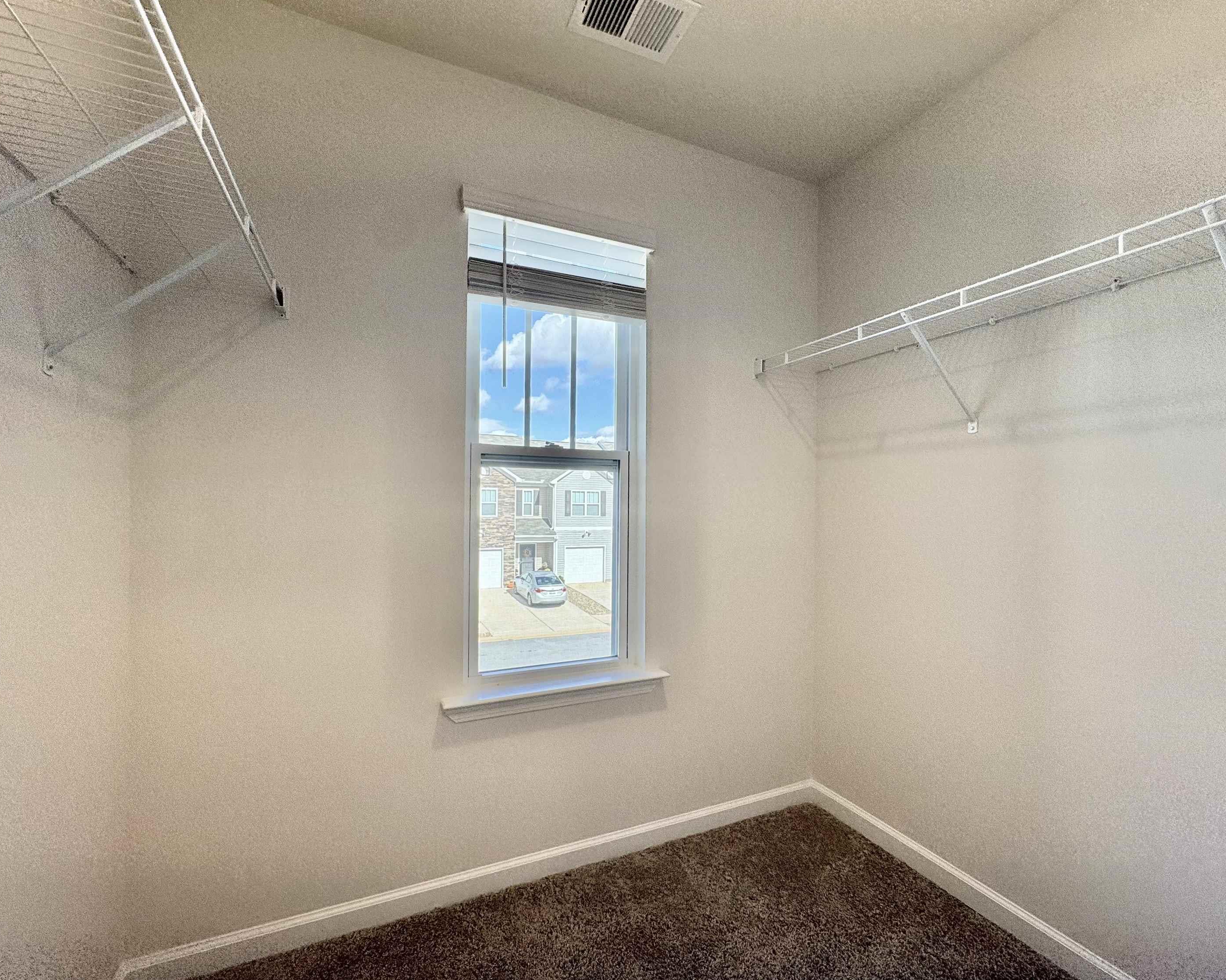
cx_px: 611
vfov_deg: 84.0
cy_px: 501
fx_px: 544
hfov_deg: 96.8
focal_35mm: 15
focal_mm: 2.22
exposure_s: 1/308
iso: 40
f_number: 2.2
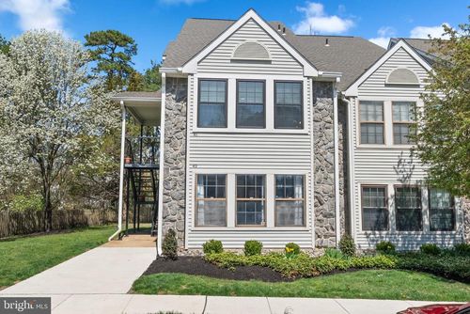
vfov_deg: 45.0
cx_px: 235
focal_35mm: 29
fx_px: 379
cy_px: 157
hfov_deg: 63.6
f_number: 9
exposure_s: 1/5000
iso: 2000
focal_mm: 29
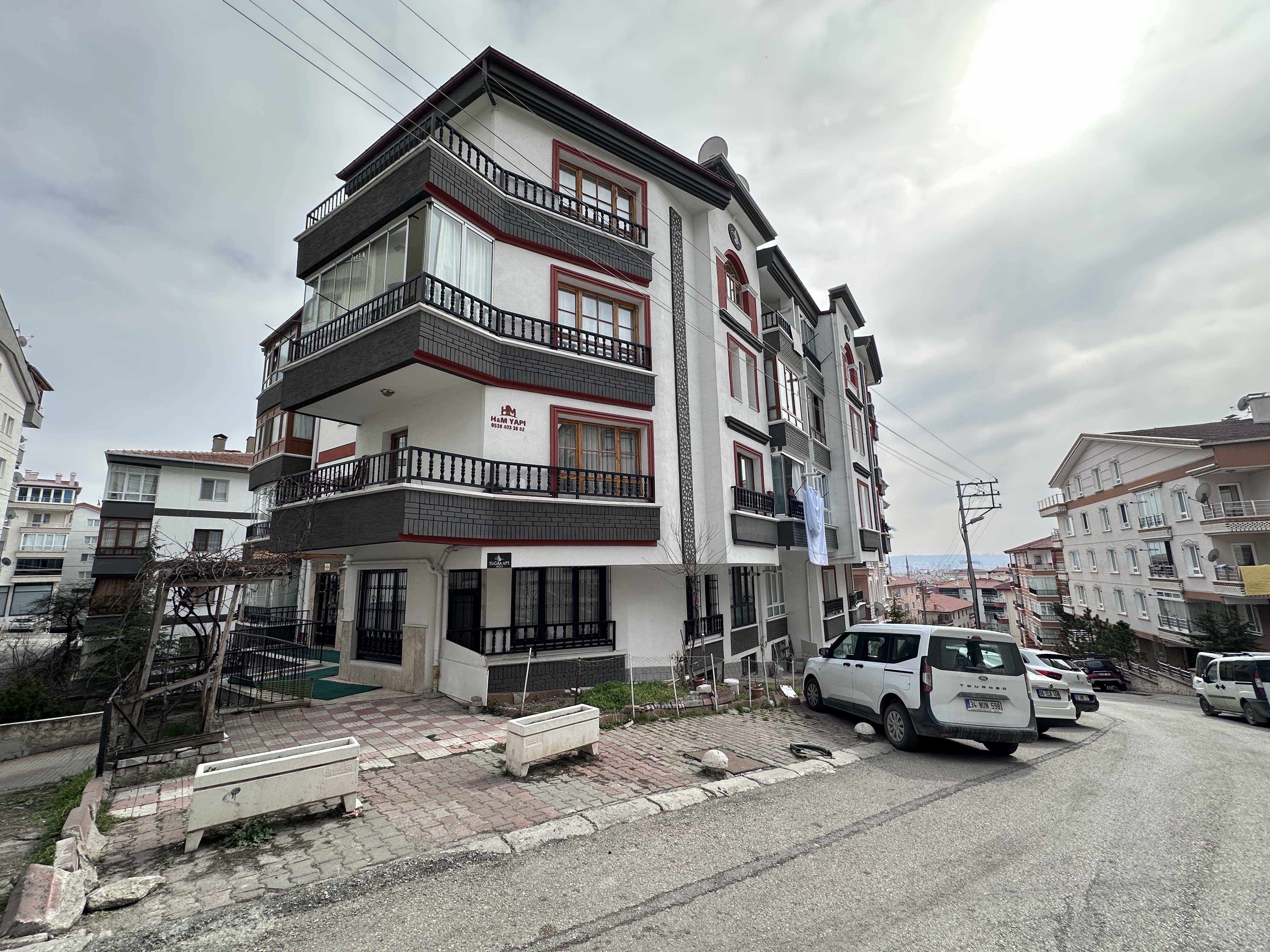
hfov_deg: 102.1
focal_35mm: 14
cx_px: 635
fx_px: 514
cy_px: 476
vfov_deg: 85.7
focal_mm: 2.22
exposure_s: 1/1171
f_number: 2.2
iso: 50
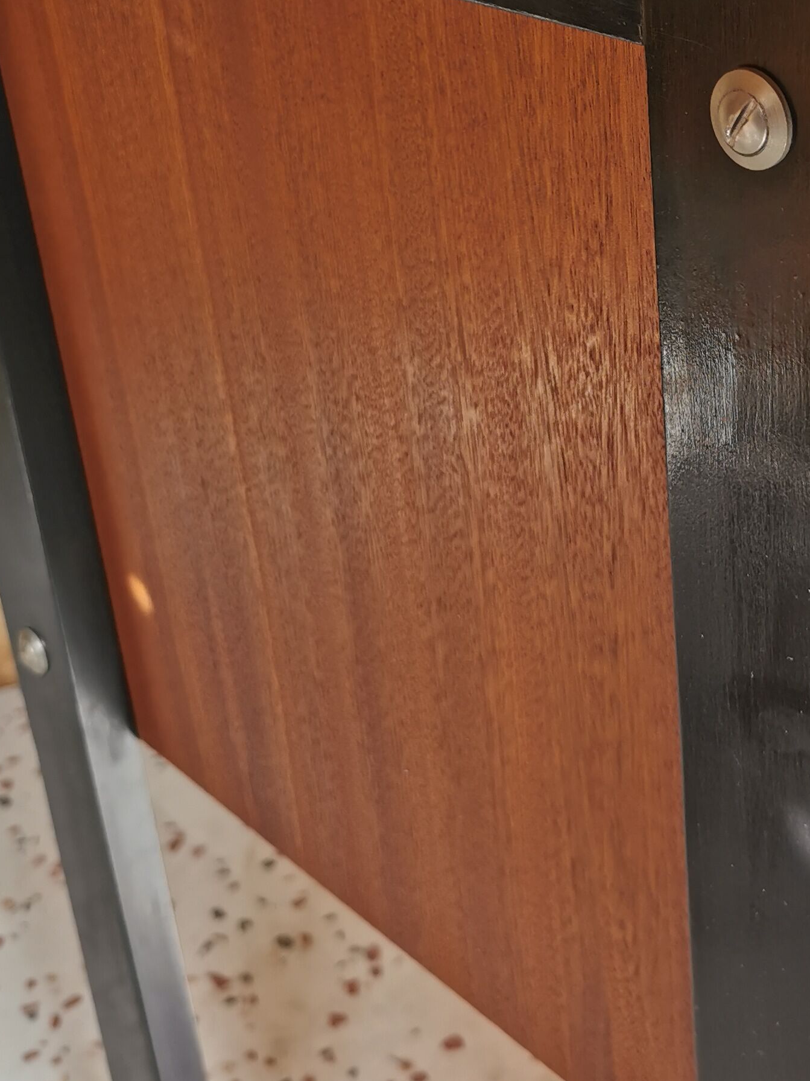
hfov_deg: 25.8
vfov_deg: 34.1
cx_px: 714
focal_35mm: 55
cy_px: 249
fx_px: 1716
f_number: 1.8
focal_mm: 5.58
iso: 50
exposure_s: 1/368
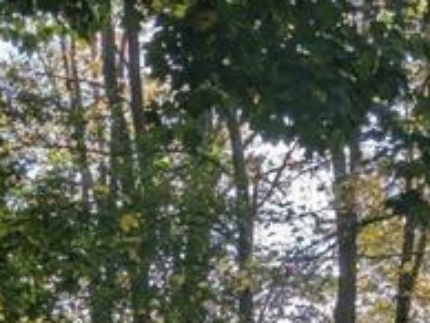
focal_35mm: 124
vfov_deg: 11.7
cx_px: 286
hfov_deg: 15.8
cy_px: 409
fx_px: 1542
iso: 41
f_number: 1.85
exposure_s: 1/759
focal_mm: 6.81
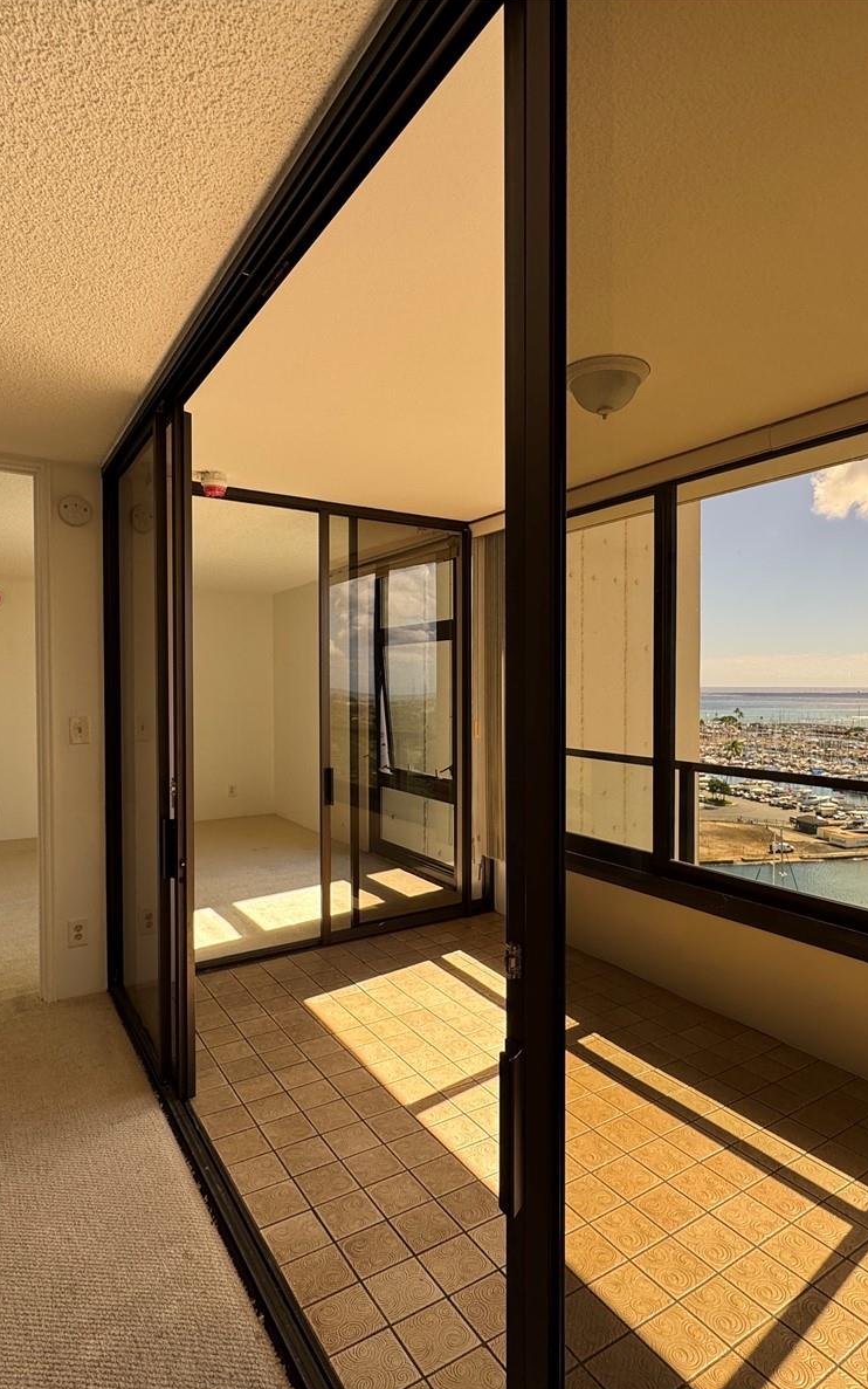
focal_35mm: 20
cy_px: 697
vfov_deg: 85.1
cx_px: 462
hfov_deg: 59.6
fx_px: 757
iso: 40
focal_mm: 2.22
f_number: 2.2
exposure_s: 1/207
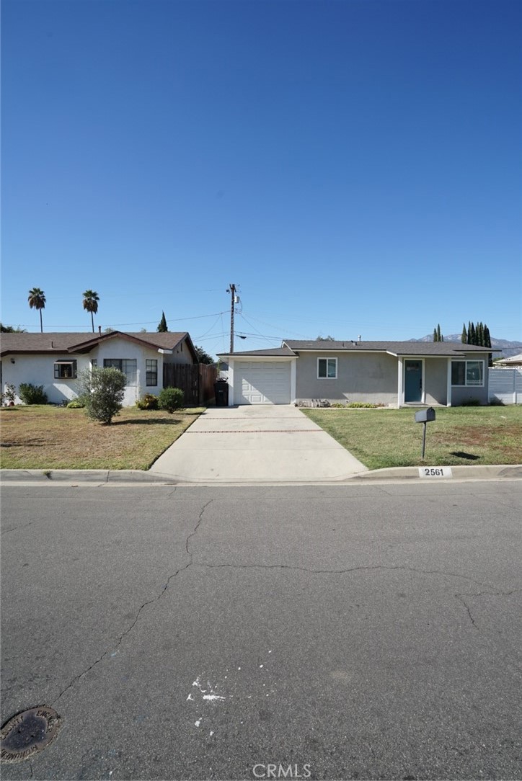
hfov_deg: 73.8
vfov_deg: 96.7
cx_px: 261
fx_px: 348
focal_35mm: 16
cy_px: 390
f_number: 9
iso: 100
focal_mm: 16
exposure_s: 1/160
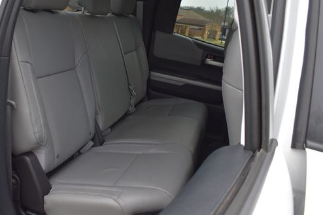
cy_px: 97
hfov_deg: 53.9
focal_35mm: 35
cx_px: 122
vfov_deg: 37.8
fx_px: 314
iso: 280
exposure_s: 1/250
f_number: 5.6
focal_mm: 18
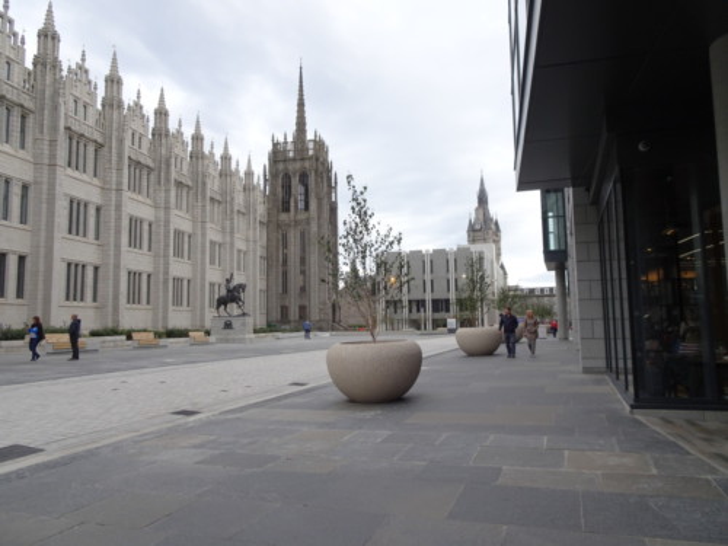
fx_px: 505
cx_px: 364
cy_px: 273
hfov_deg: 71.6
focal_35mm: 24
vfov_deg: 56.8
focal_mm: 4.1
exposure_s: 1/100
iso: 80
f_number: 3.5
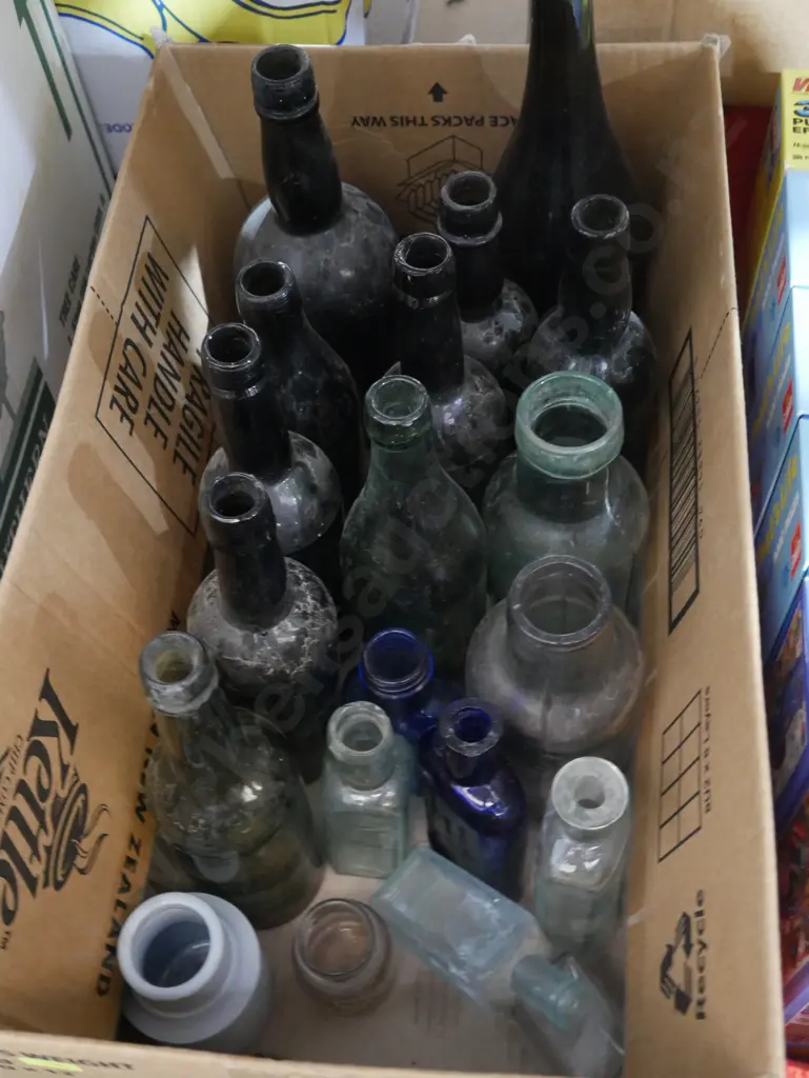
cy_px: 539
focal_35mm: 40
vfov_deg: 46.8
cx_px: 404
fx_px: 1245
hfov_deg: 36.0
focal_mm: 20
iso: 3200
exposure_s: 1/10
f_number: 4.4
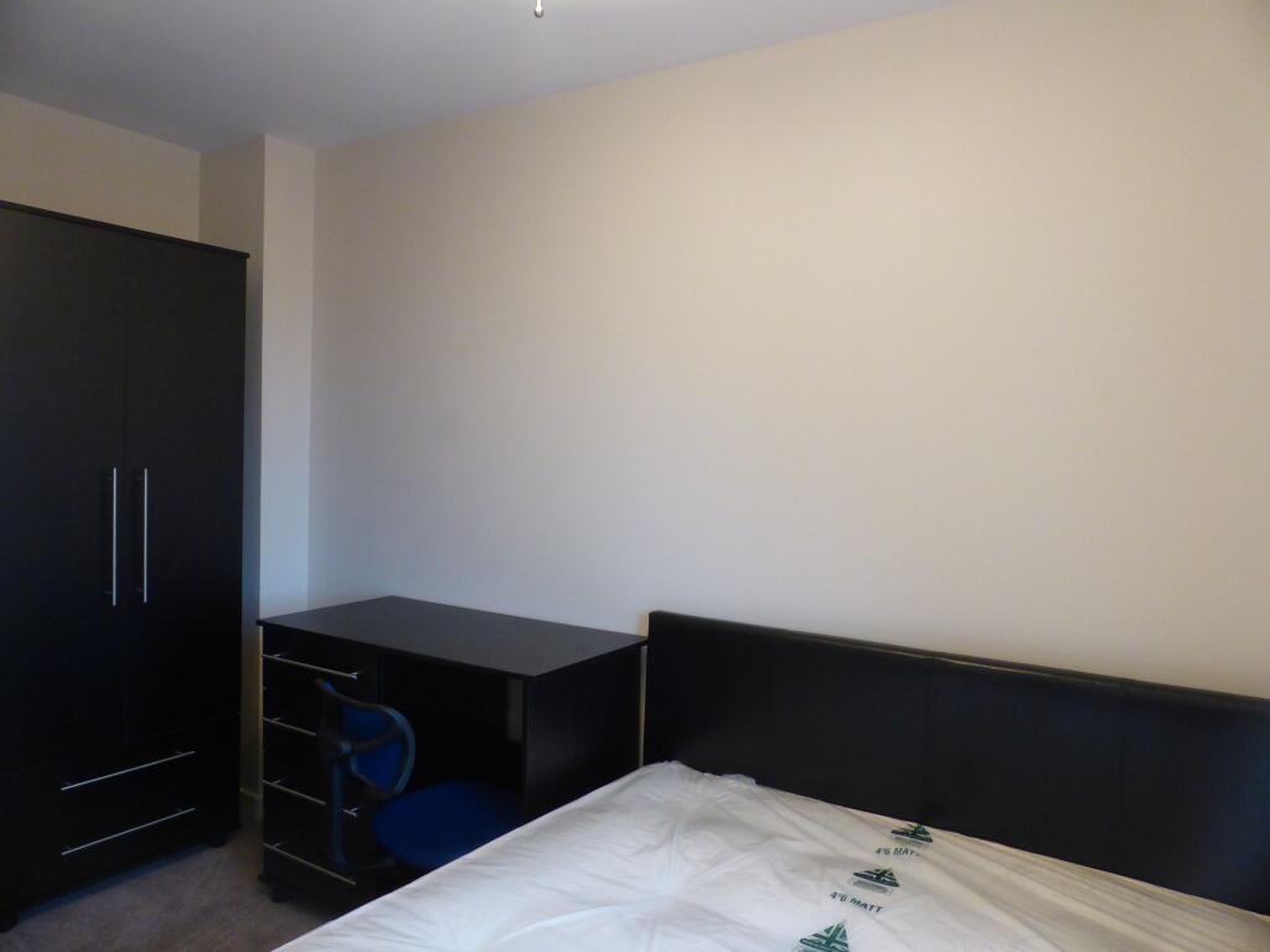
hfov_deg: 71.6
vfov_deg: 56.8
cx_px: 635
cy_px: 476
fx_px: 881
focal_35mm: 24
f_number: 4.5
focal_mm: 4.3
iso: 400
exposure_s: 1/10
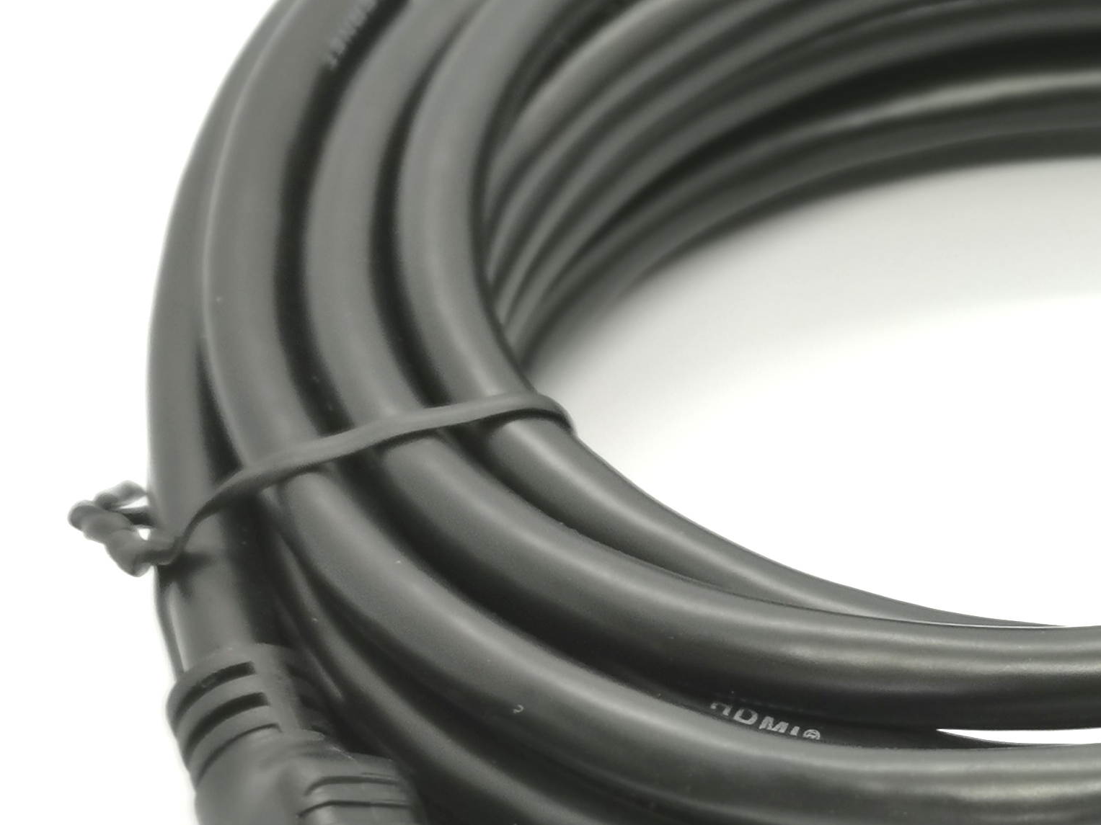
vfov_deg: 11.5
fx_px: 4103
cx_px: 1242
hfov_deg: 14.9
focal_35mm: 129
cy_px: 622
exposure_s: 1/100
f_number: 4
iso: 50
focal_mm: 5.56
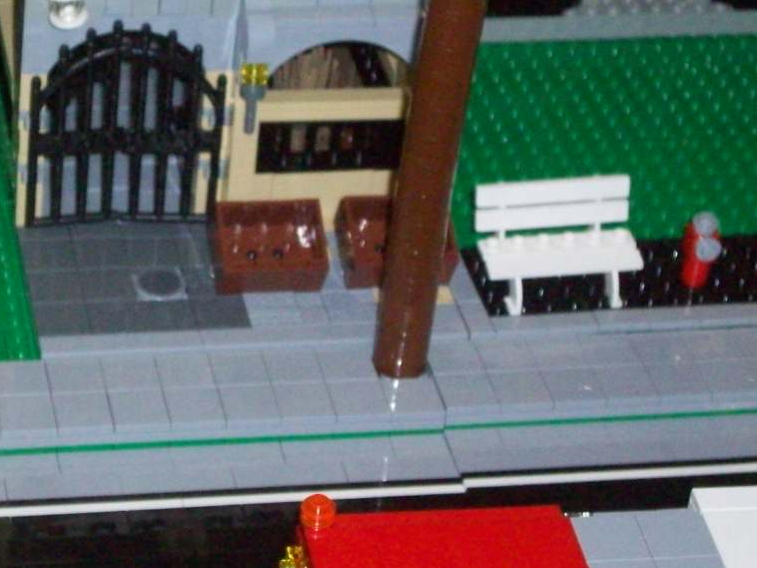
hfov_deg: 15.1
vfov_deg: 11.4
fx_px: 2844
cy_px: 159
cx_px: 135
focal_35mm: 130
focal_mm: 12.8
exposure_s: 1/204
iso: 400
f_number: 4.2
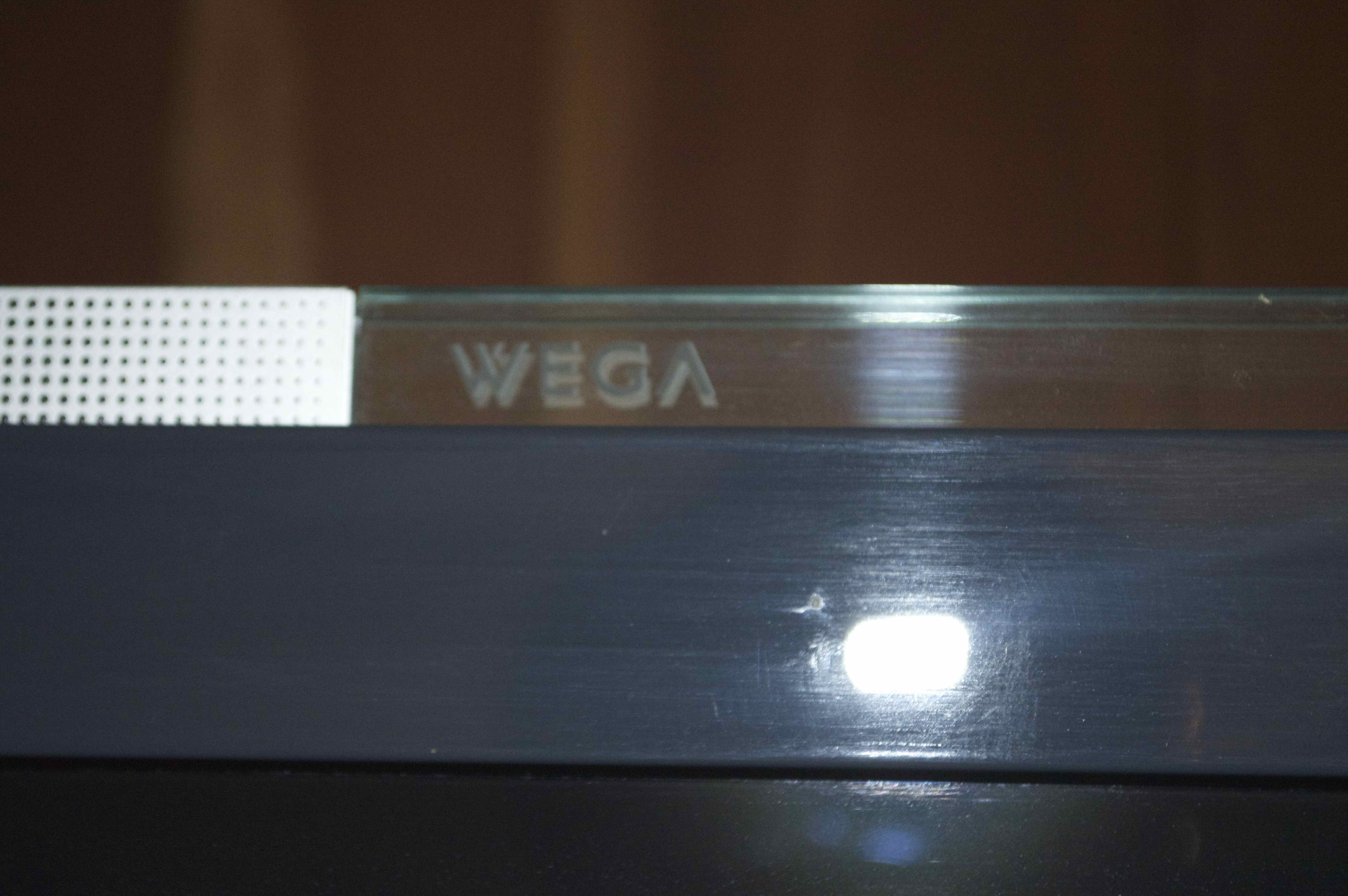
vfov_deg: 18.9
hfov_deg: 28.1
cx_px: 674
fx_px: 2694
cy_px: 448
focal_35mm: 72
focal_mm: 48
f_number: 5.6
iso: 2200
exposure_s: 1/60
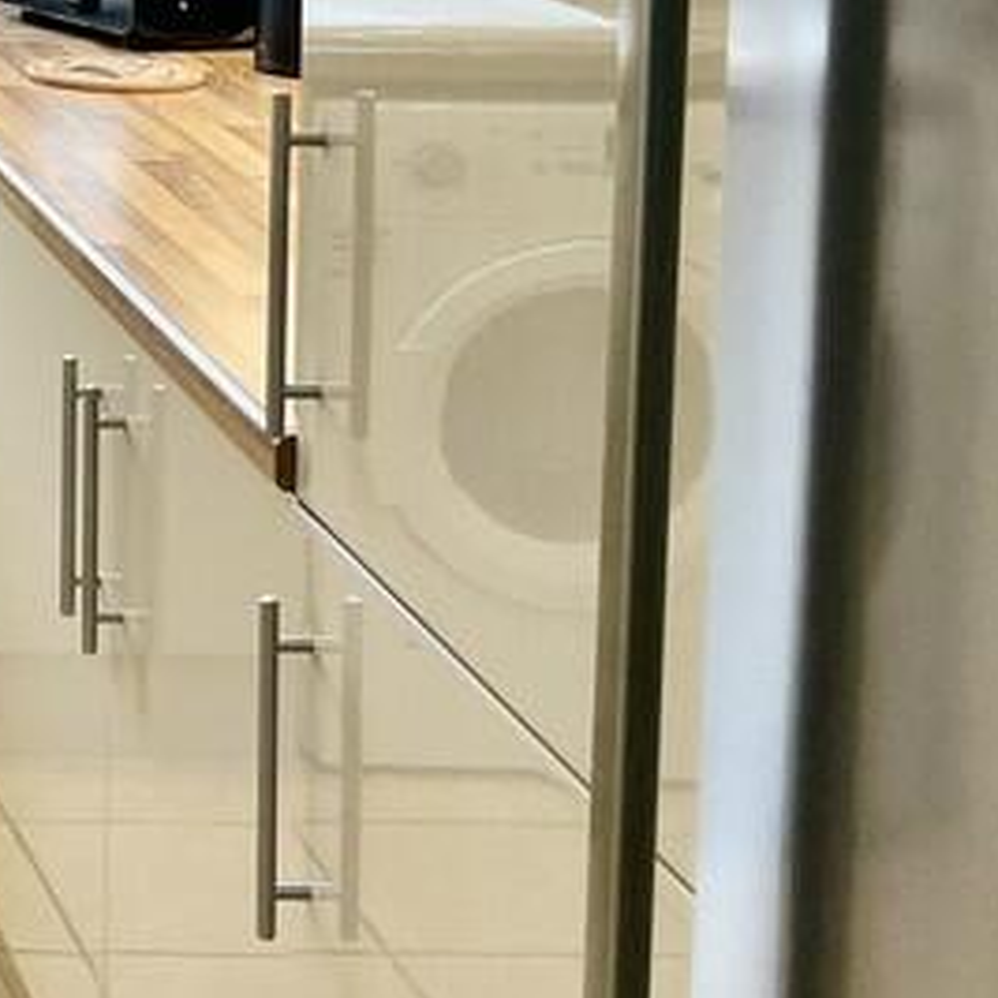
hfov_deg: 17.3
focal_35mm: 88
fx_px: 2870
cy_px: -123
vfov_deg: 18.9
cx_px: -594
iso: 100
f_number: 1.6
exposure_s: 1/100
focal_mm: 4.2
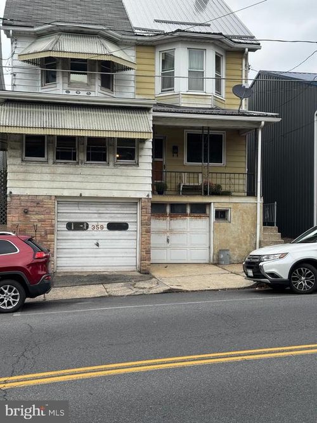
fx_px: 586
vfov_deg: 39.7
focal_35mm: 48
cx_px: 158
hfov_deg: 30.3
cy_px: 212
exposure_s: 1/832
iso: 64
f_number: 1.78
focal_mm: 6.76
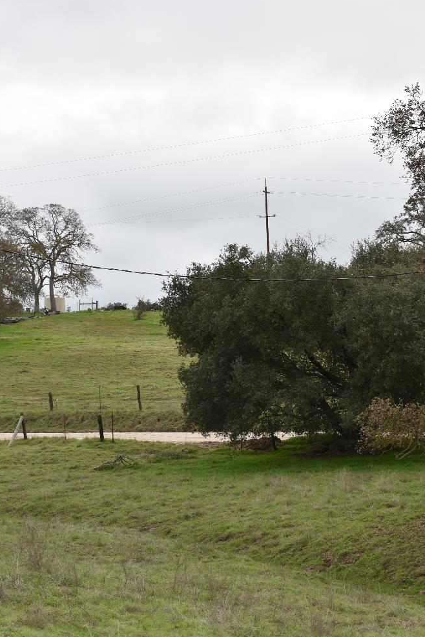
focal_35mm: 80
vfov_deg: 25.4
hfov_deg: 17.1
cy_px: 318
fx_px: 1412
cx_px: 289
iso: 100
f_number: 5.6
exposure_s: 1/250
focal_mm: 35
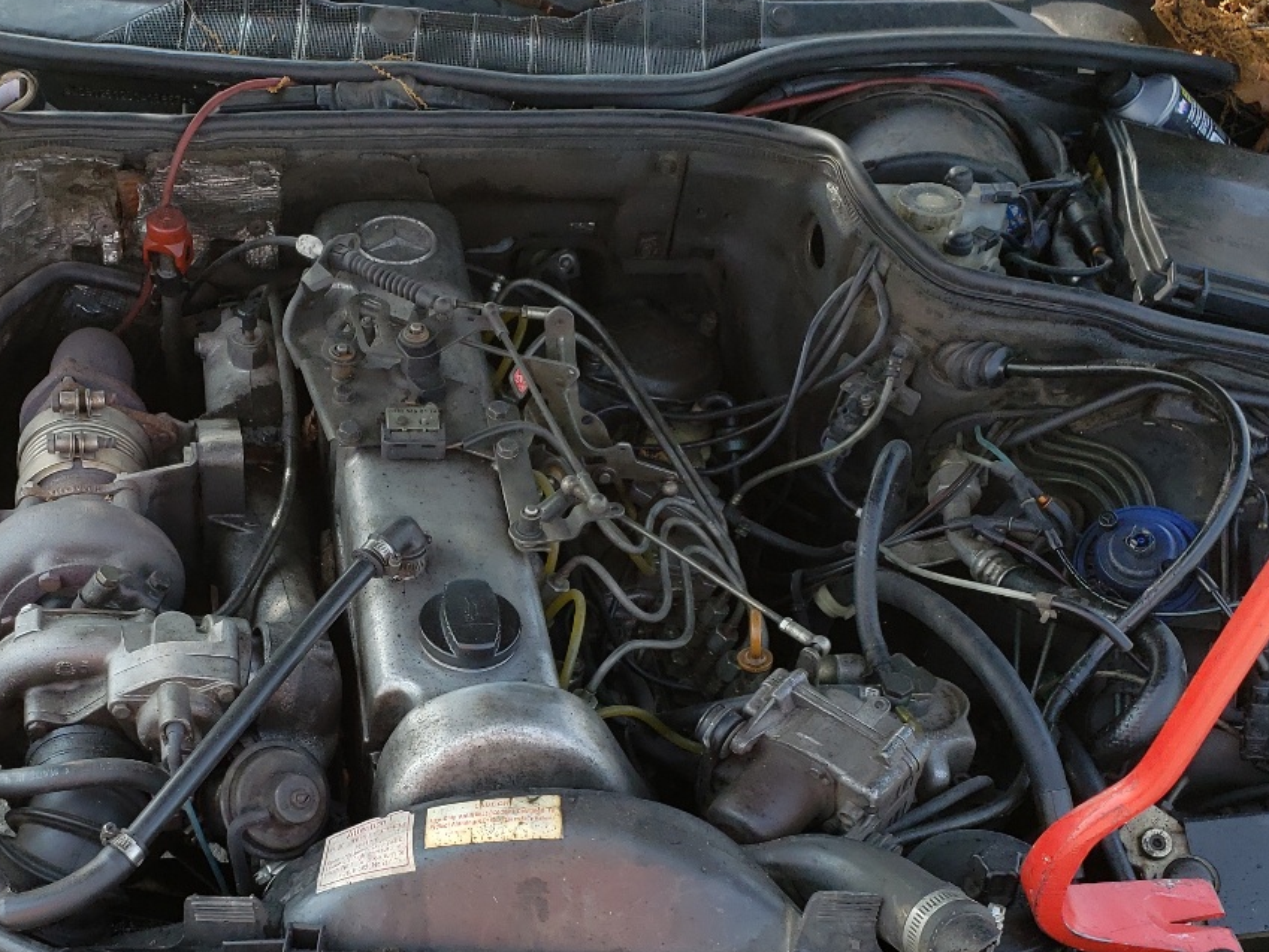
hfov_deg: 38.4
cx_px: 407
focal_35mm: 49
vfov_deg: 29.2
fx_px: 1797
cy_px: 729
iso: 50
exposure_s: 1/556
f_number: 1.5
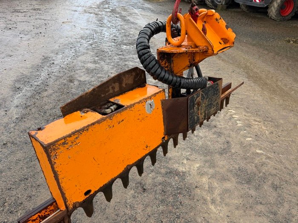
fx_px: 207
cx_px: 149
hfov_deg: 71.6
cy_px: 112
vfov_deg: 56.8
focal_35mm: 24
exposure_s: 1/683
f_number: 1.78
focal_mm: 6.76
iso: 80
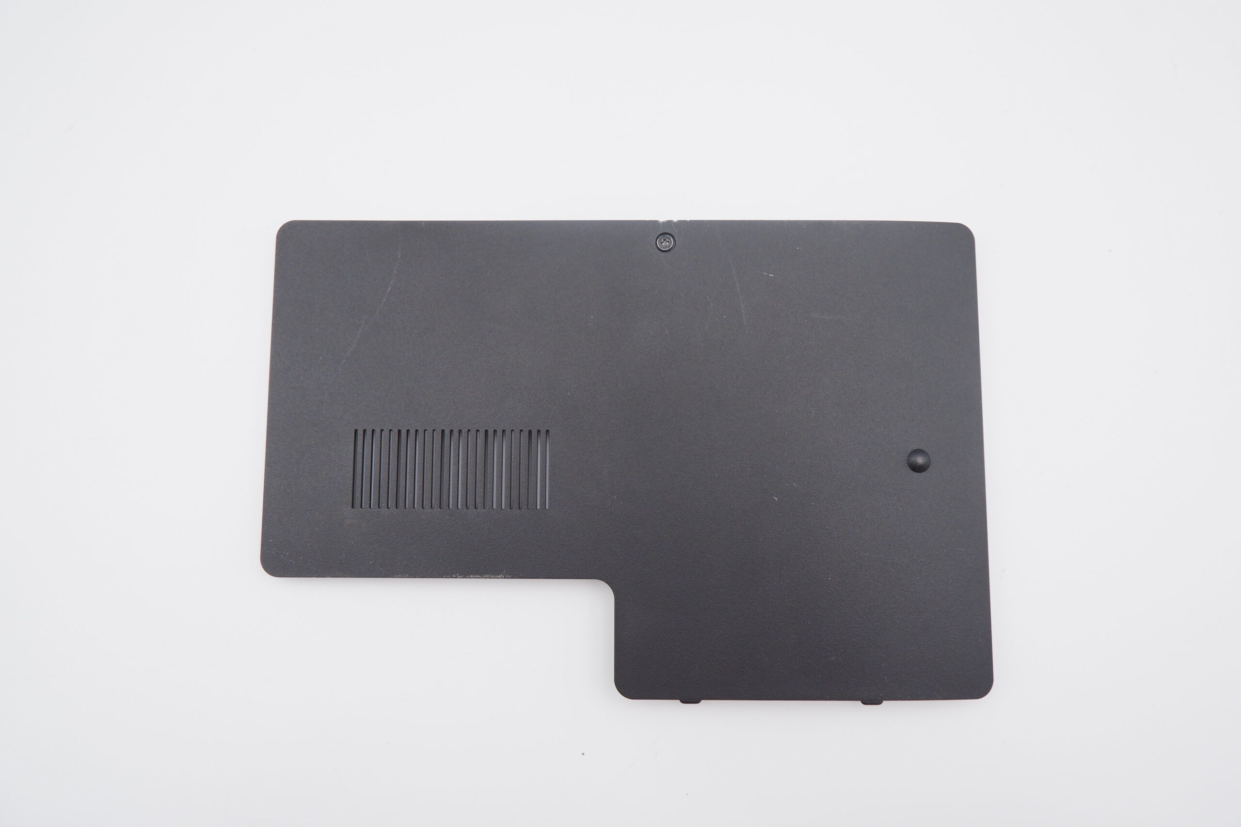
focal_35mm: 23
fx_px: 793
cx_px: 620
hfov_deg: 76.1
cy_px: 414
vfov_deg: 55.1
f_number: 5.6
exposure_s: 1/170
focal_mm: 15
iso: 800
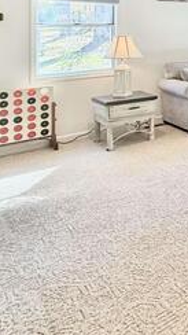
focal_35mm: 40
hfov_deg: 21.2
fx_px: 355
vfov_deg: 44.9
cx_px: 328
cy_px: 22
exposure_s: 1/120
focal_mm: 2.22
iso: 160
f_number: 2.2
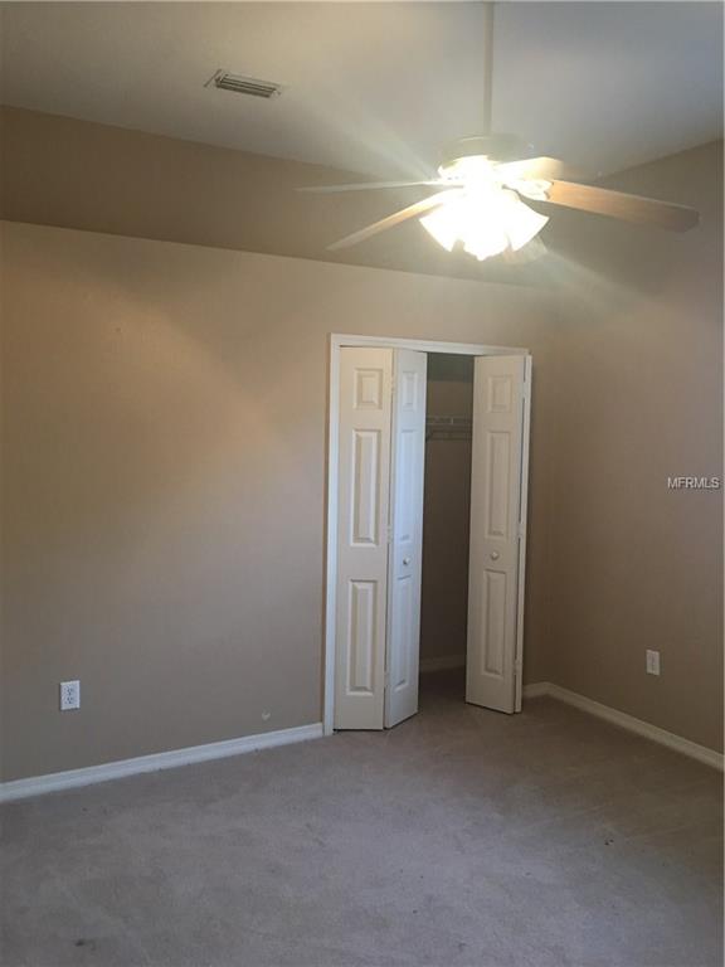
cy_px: 484
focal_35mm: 29
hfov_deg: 48.2
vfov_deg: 61.7
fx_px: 810
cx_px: 362
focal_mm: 4.15
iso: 64
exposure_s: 1/15
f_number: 2.2
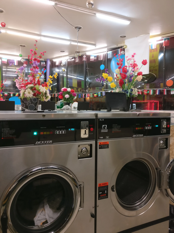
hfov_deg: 49.7
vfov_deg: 63.4
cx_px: 87
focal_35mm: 28
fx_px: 188
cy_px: 116
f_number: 2
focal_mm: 4.26
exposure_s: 1/20
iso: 640
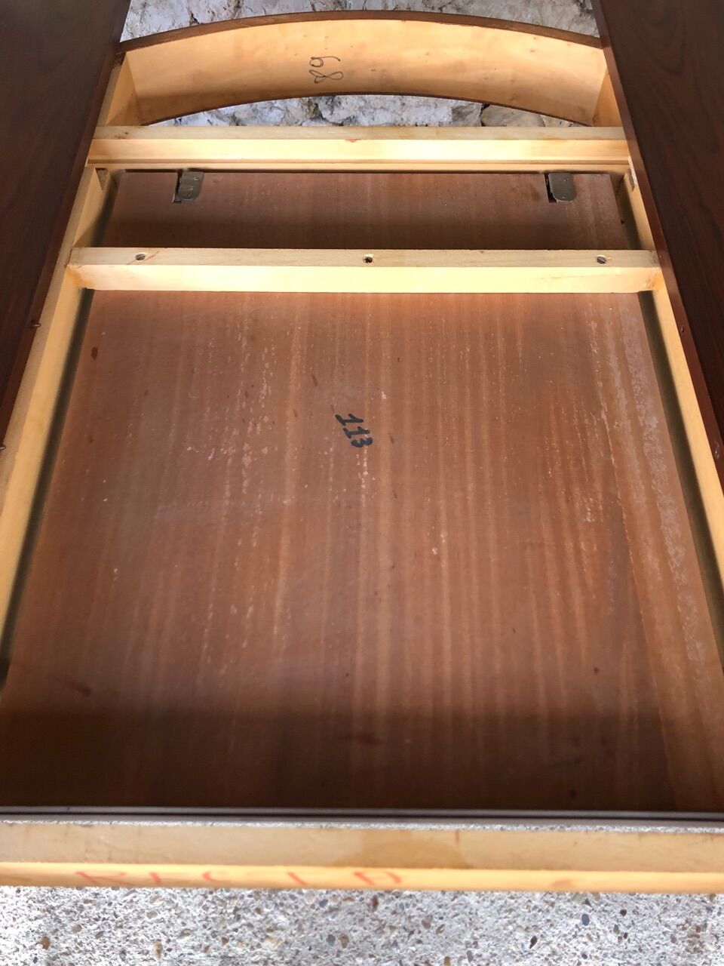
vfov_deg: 63.4
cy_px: 483
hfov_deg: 49.7
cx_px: 362
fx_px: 781
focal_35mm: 28
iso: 40
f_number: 1.8
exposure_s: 1/33
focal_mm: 3.99
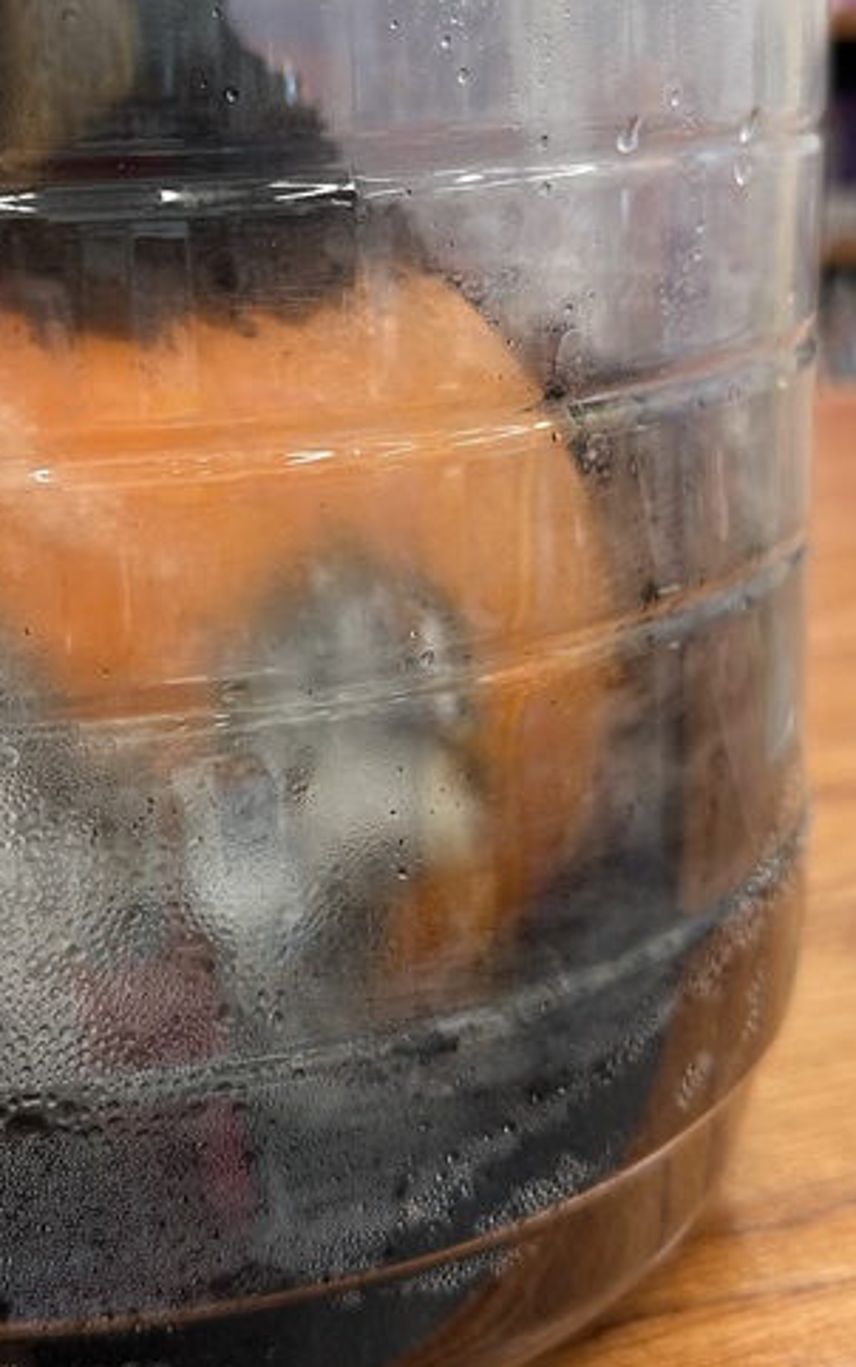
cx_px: 230
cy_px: 519
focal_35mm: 54
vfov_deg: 37.3
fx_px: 2012
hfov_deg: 23.8
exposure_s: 1/120
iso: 160
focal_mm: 6.86
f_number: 1.78
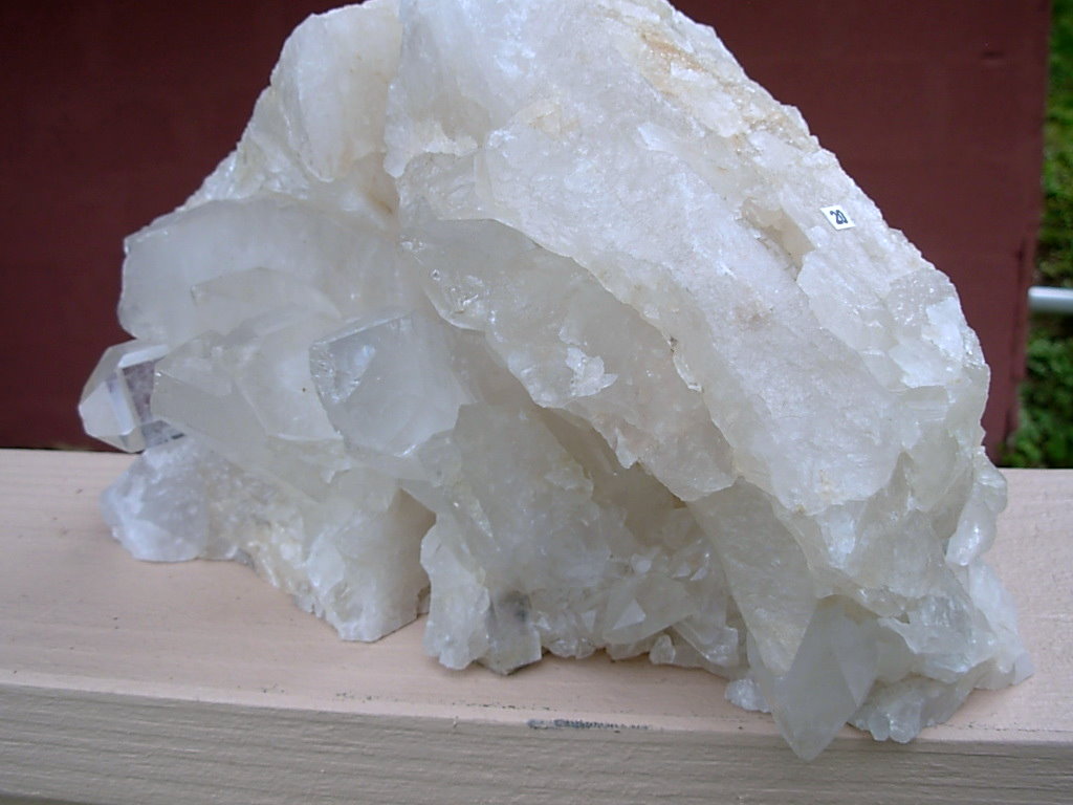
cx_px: 536
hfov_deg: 49.0
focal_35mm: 38
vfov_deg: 37.7
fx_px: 1178
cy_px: 402
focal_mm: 6.3
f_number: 2.9
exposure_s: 1/373
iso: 50
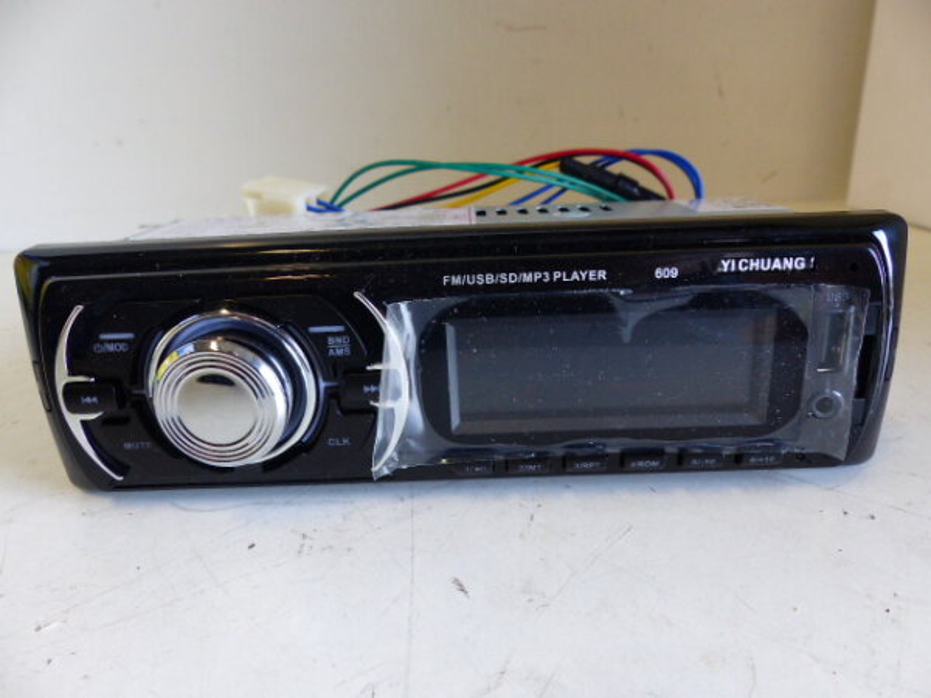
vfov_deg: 53.1
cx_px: 466
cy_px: 349
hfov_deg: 67.3
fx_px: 699
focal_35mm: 26
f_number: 2.8
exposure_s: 1/60
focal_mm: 4.5
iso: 250
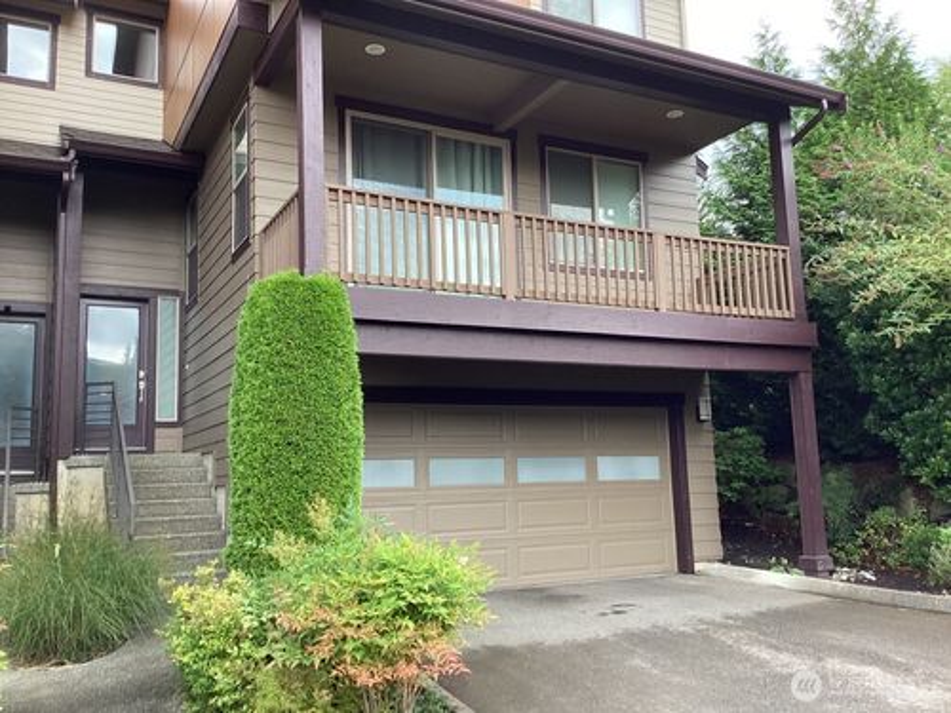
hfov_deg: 58.4
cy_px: 356
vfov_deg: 45.4
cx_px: 476
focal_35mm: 31
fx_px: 852
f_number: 2.4
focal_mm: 3.3
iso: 50
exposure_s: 1/120
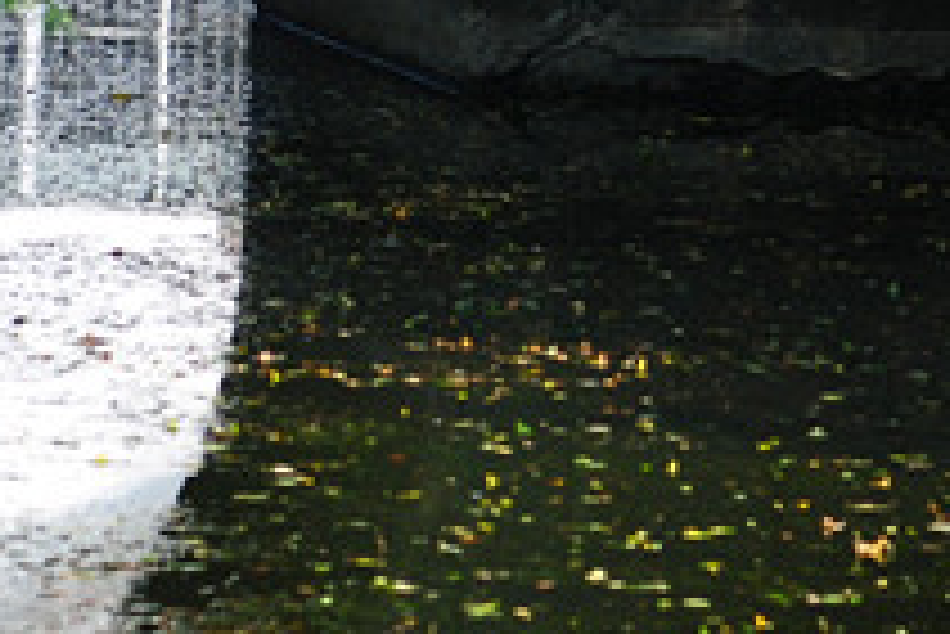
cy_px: 110
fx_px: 14708
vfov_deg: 2.5
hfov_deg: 3.7
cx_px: 383
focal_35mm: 557
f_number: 5.6
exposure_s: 1/250
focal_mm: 98
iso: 100
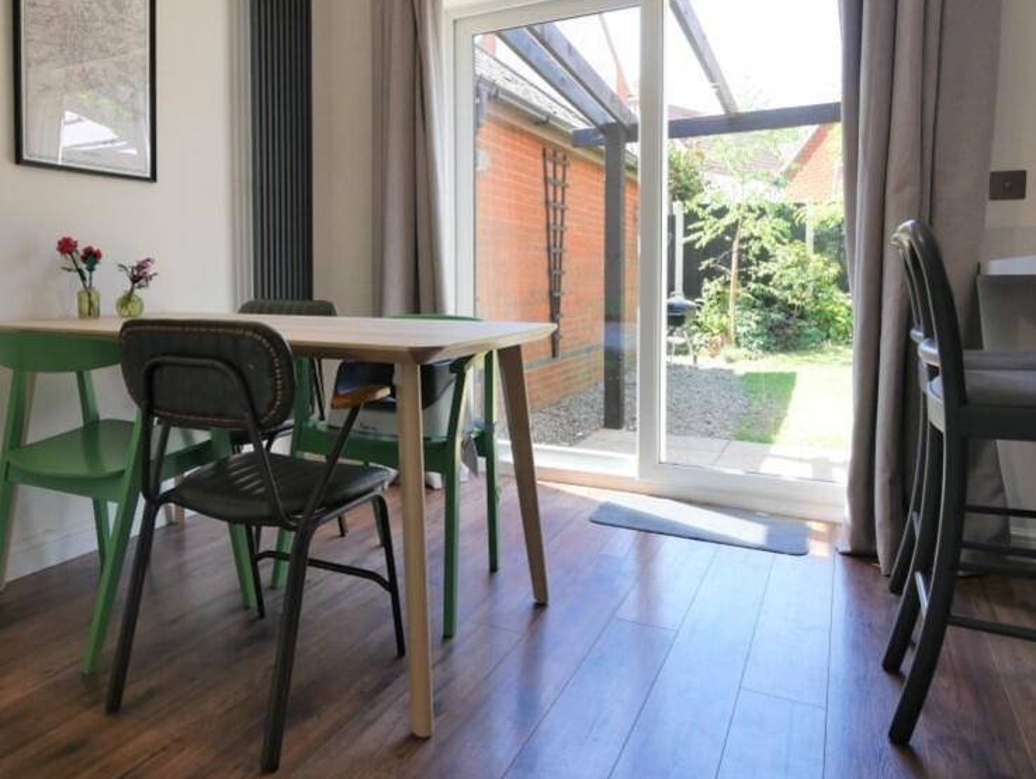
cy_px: 307
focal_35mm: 25
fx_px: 749
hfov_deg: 68.2
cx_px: 382
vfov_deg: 54.5
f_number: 4
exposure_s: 1/100
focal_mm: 9
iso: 200
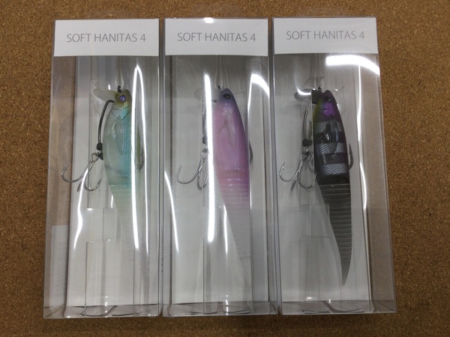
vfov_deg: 45.4
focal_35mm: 31
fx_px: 403
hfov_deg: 58.4
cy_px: 168
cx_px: 225
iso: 32
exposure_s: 1/60
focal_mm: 3.3
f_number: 2.4
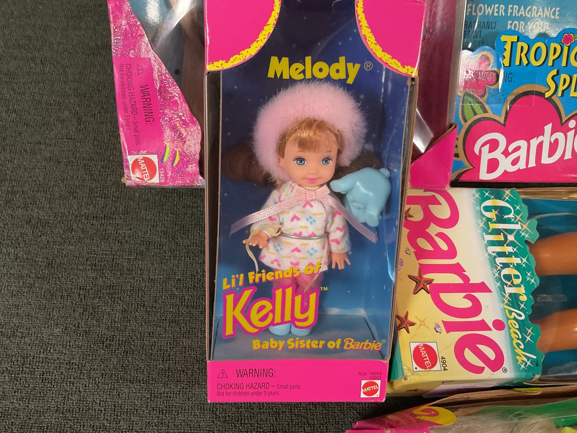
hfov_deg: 61.7
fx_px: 483
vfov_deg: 48.2
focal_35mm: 29
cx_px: 288
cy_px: 216
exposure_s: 1/60
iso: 250
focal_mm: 3
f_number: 1.8
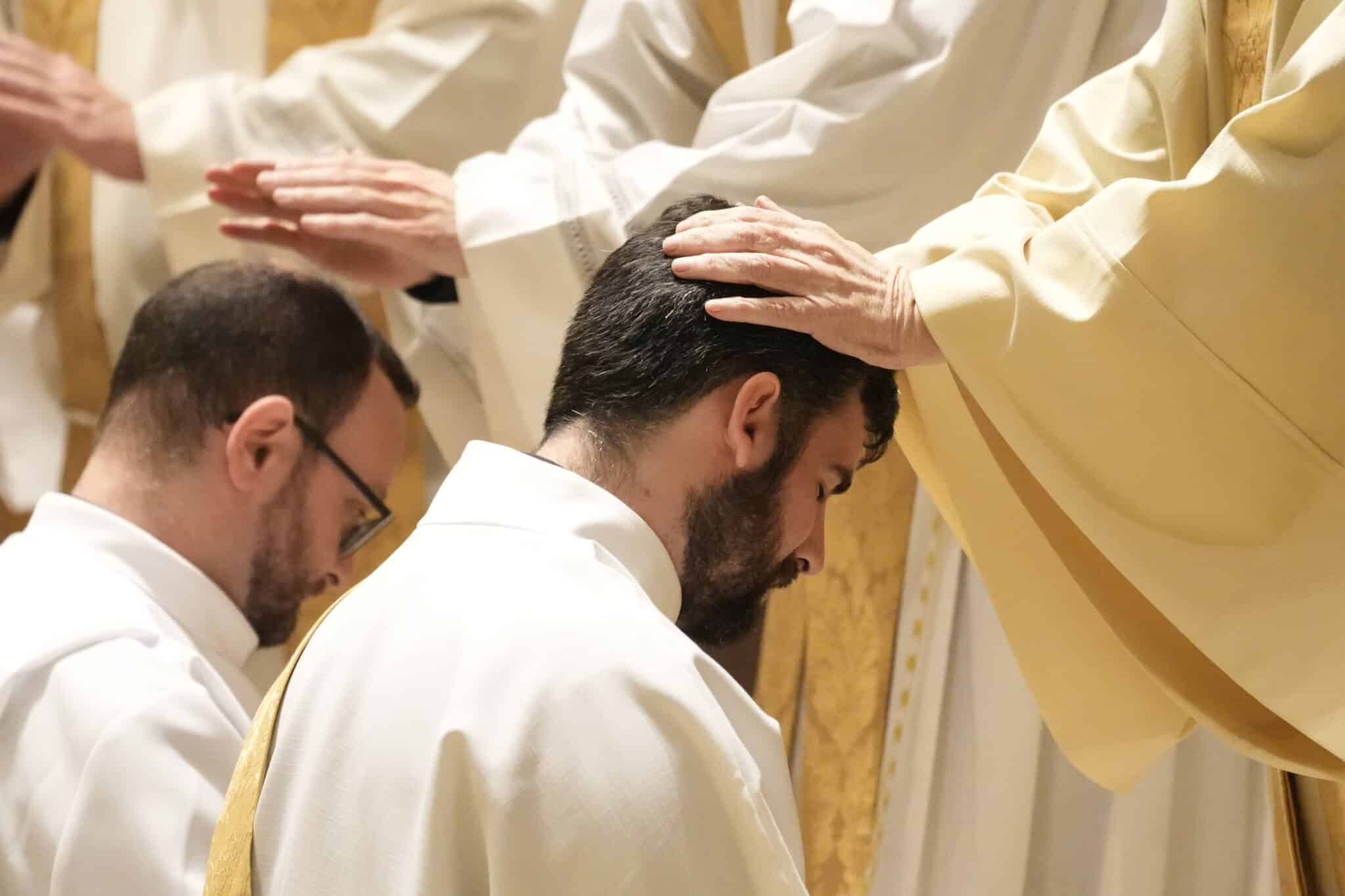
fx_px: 16474
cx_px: 672
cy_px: 448
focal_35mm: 441
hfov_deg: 4.7
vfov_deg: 3.1
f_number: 5.6
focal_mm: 294
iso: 12800
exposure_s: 1/160
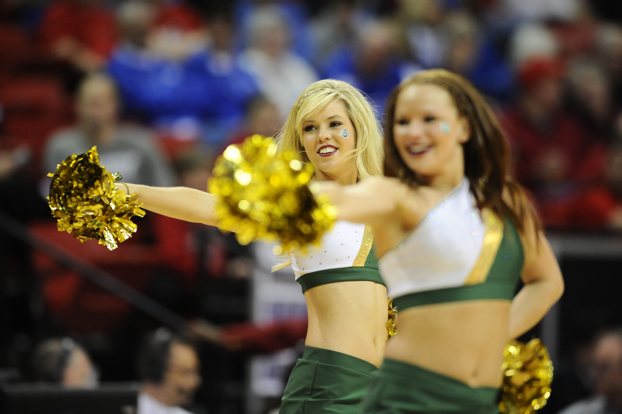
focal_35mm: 400
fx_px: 6906
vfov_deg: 3.4
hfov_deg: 5.2
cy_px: 207
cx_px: 311
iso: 3200
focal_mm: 400
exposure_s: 1/1250
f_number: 3.2
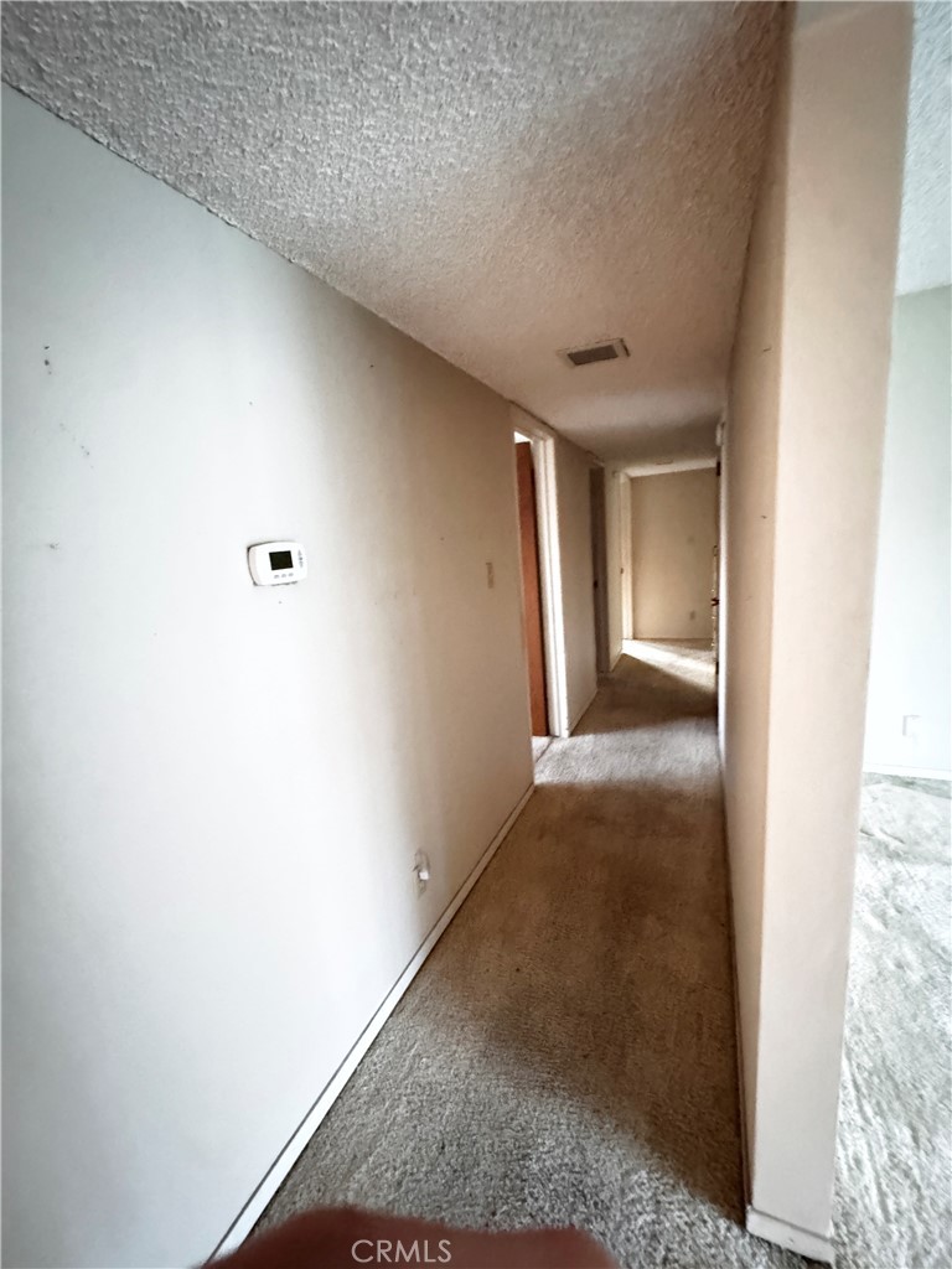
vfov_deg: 102.1
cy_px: 634
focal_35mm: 14
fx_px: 513
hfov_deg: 85.7
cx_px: 476
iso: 2000
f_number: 2.2
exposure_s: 1/17
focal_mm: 2.22
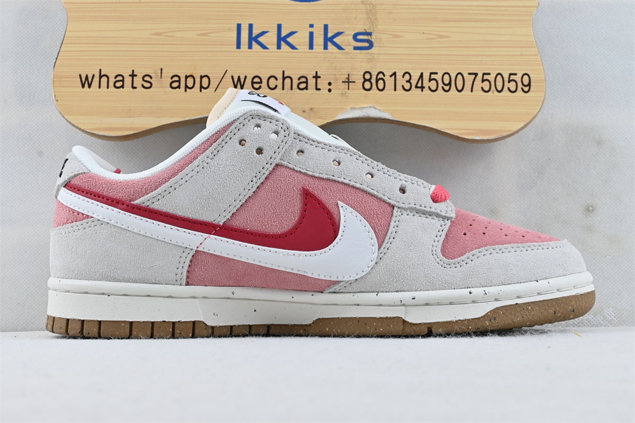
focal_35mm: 58
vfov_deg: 23.2
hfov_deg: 34.2
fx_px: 1032
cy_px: 212
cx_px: 318
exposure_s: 1/13
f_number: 10
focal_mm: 39
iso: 100
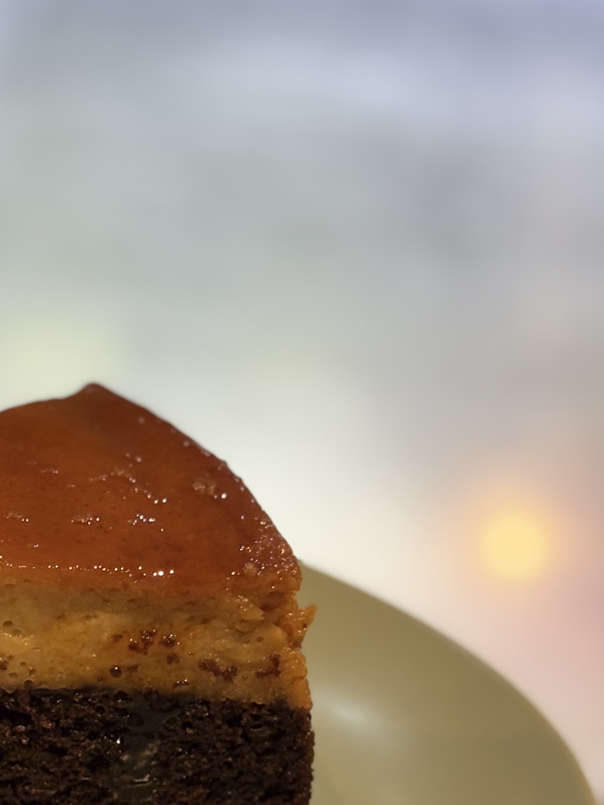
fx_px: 2698
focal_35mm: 116
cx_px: -1
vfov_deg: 16.9
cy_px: 633
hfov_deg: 12.6
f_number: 1.6
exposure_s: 1/60
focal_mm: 5.96
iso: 40
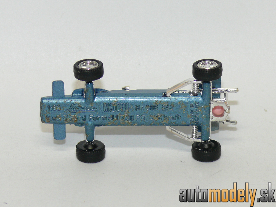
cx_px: 138
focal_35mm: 171
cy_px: 104
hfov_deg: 11.6
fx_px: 1363
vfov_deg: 8.7
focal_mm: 20.3
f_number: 3.2
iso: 100
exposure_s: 1/30
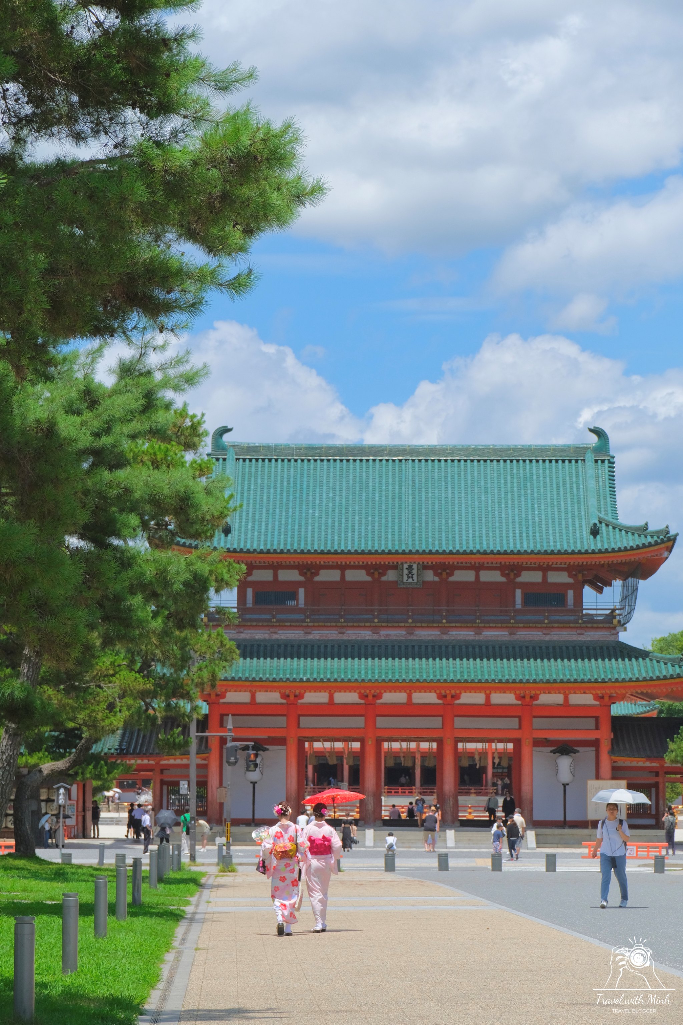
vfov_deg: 19.5
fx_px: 2988
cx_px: 342
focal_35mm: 105
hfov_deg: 13.0
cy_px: 512
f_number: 7.1
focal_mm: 70
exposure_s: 1/1900
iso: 800
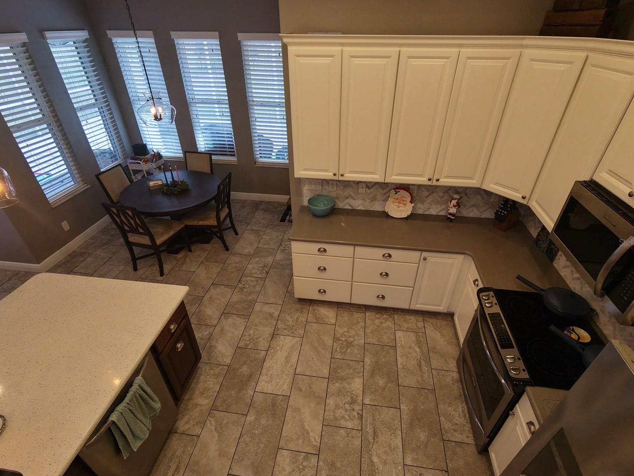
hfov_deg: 91.0
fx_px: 311
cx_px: 322
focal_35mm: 17
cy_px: 242
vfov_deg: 74.7
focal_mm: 3.05
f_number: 2.2
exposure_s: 1/50
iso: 400
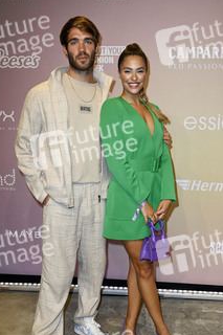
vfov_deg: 43.4
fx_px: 419
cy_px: 198
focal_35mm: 45
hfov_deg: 29.8
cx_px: 114
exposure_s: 1/250
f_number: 5.6
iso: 250
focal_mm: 36
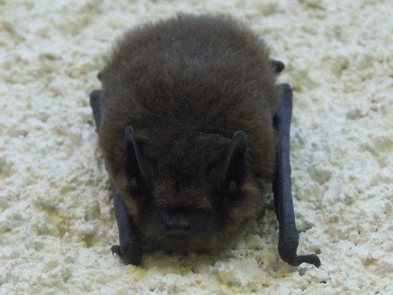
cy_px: 148
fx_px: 613
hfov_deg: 35.5
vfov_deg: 27.0
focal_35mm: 54
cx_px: 196
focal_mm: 9.6
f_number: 3.7
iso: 250
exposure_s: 1/250
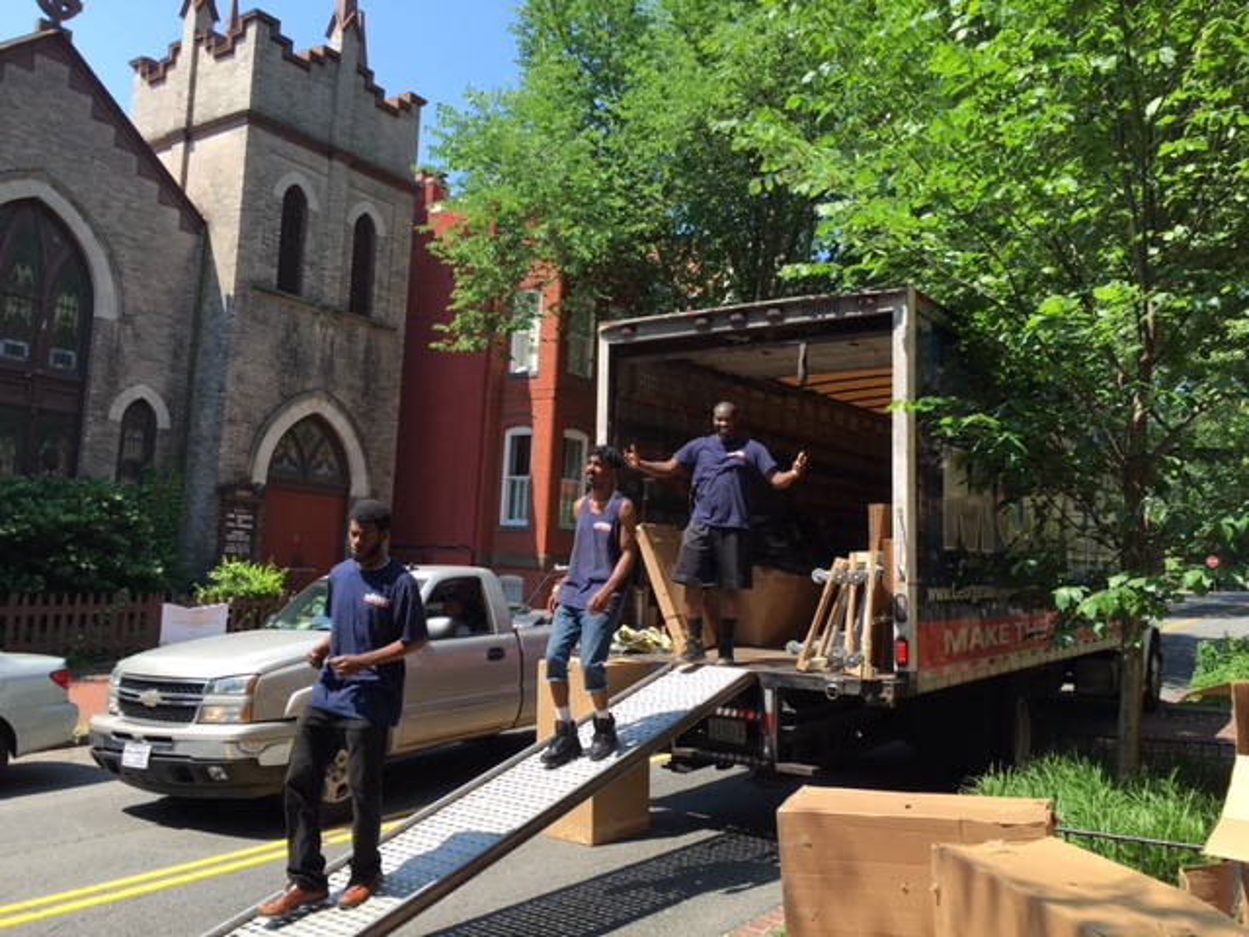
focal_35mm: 29
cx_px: 624
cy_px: 468
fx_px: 1046
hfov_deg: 61.7
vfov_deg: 48.2
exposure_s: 1/565
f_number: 2.2
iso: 25
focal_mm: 4.15
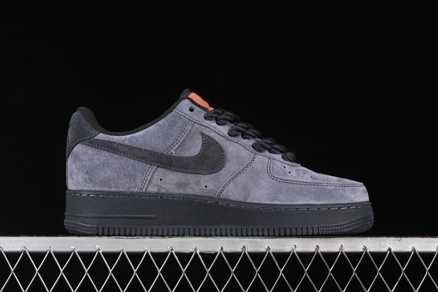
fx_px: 912
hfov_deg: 27.0
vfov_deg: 18.2
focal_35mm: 75
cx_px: 219
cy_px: 146
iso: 160
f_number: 8
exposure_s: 1/60
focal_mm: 50
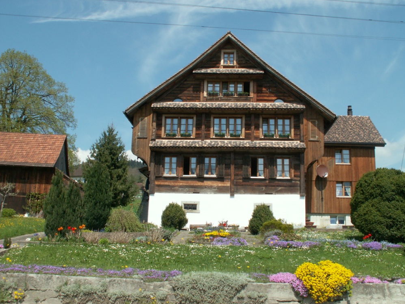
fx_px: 421
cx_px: 208
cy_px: 155
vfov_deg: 39.7
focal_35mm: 36
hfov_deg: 51.3
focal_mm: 5.86
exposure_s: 1/200
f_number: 7.1
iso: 50
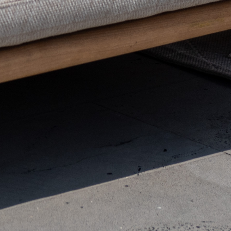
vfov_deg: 4.3
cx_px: -13
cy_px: -230
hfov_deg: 4.3
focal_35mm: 404
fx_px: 3050
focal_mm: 70
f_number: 3.5
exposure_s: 1/2500
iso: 100
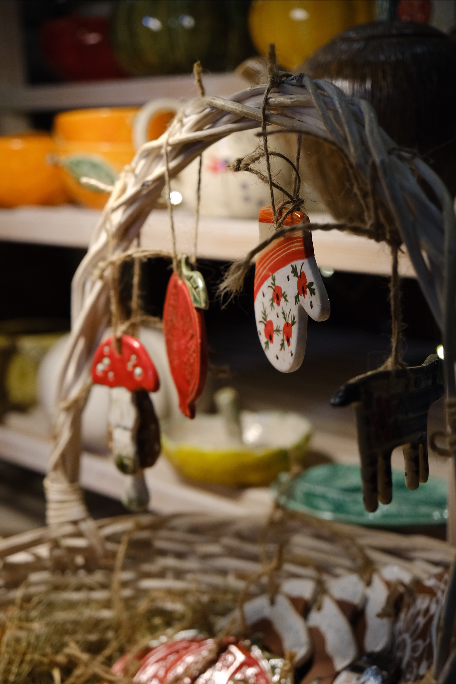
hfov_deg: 23.0
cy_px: 342
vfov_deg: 33.9
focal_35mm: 59
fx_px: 1121
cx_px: 228
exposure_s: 1/250
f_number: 4
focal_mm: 39.3
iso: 2000
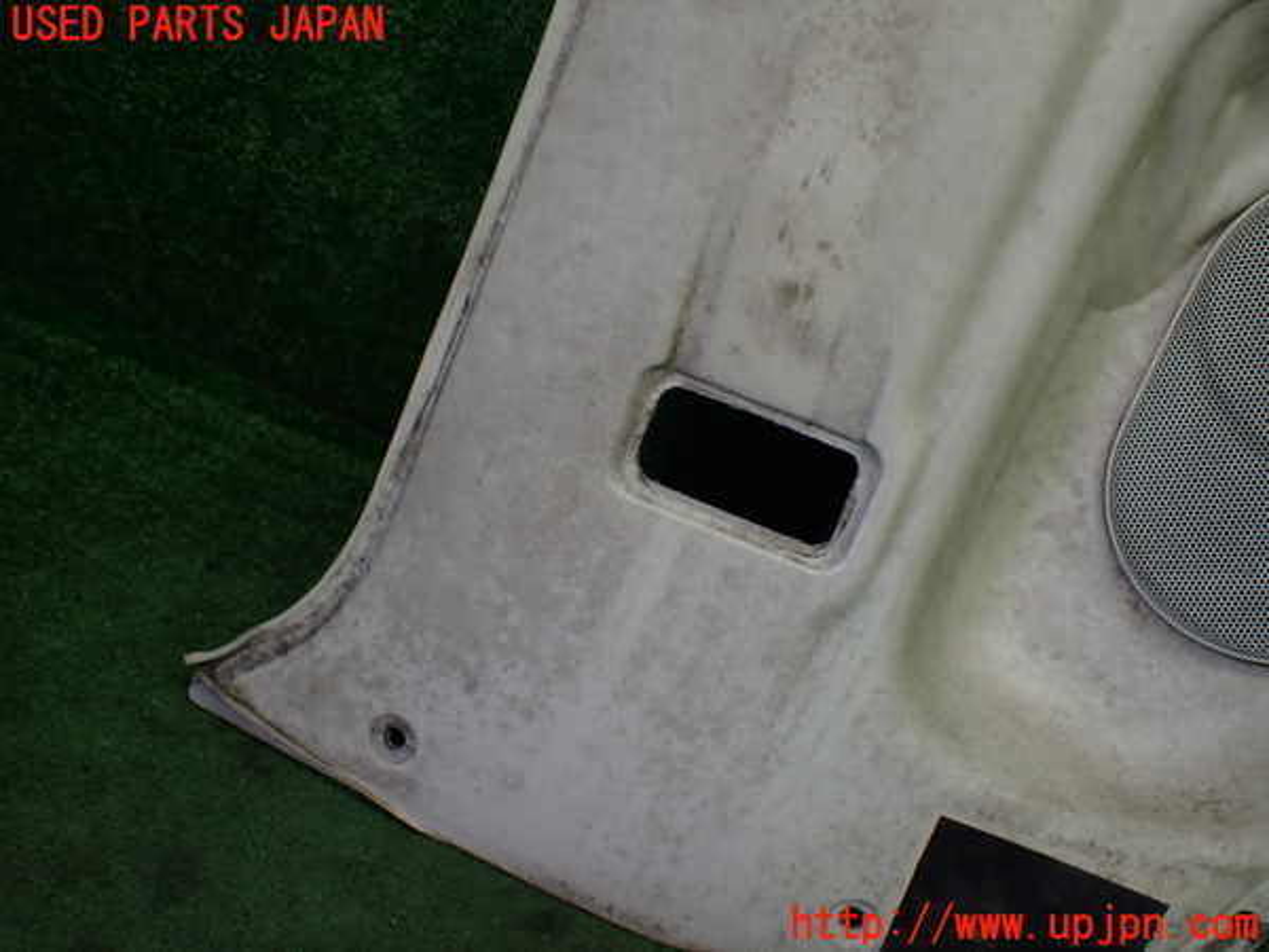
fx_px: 1100
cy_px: 476
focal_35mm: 30
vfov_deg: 46.8
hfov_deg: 60.0
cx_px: 634
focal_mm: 5.4
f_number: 2.3
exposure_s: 1/125
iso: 160
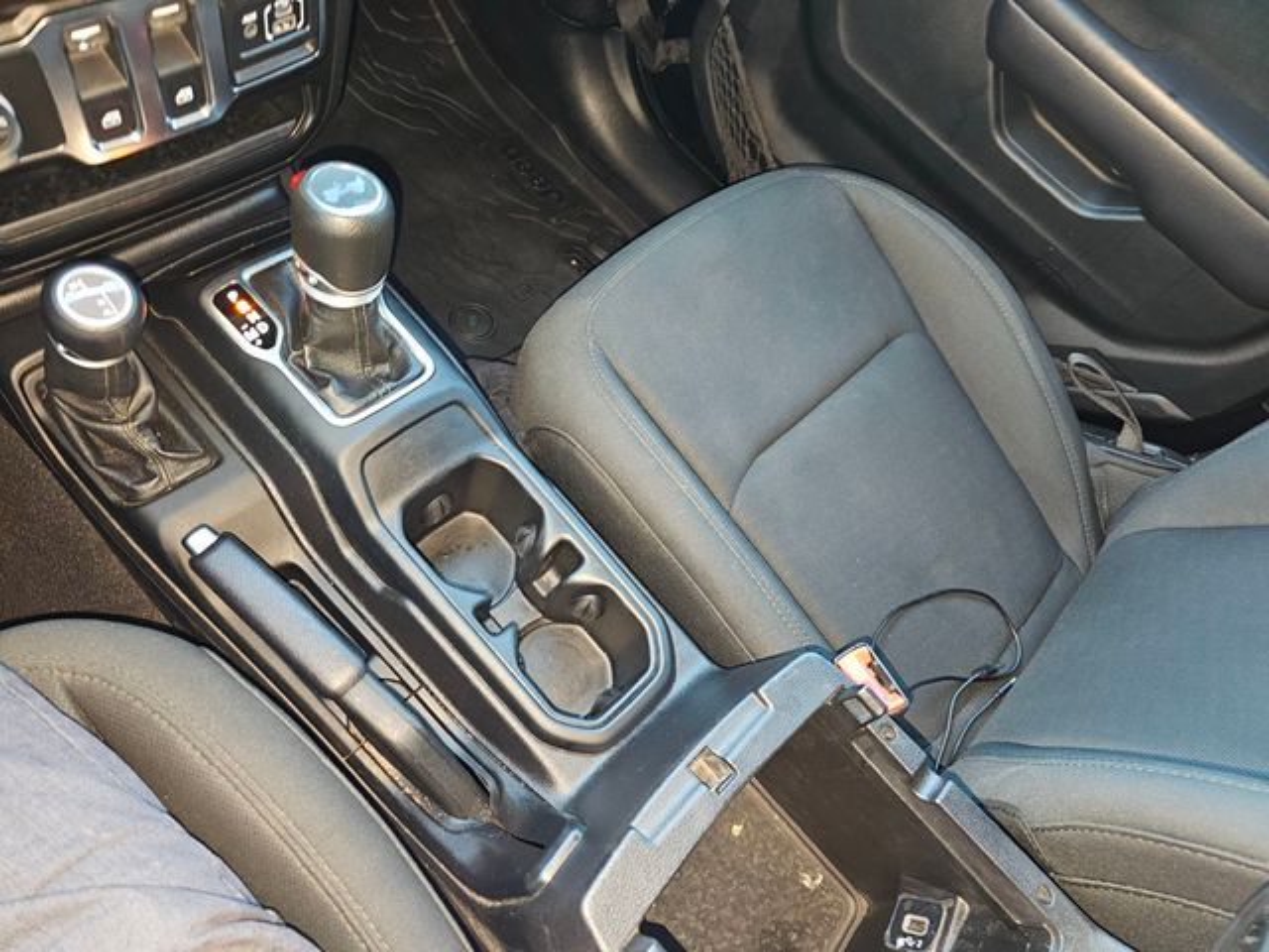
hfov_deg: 73.9
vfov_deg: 58.9
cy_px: 476
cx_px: 634
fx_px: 843
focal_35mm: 23
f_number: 1.7
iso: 160
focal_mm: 6.3
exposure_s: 1/9.99
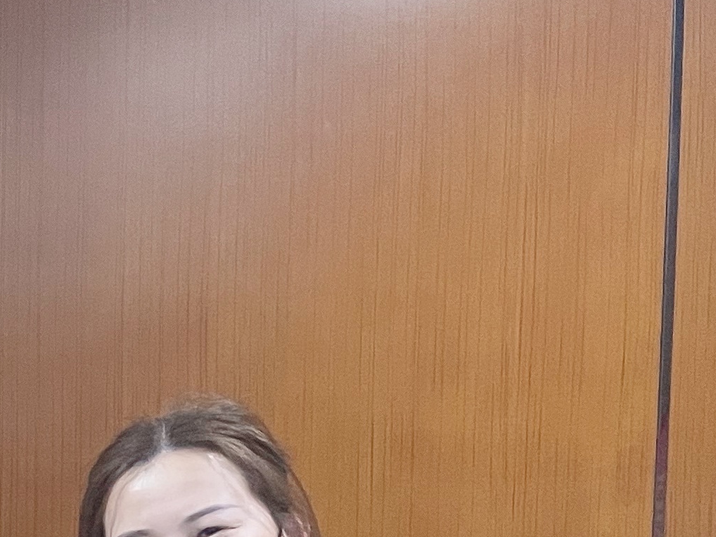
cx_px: -525
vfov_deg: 13.4
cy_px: 830
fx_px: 2130
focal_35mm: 103
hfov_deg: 16.4
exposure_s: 1/60
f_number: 1.6
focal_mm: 4.2
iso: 400
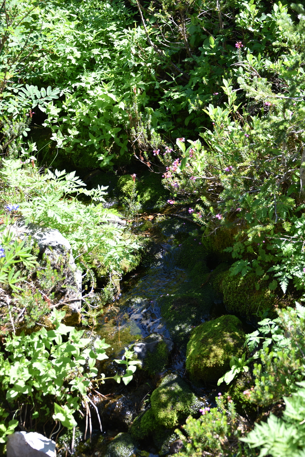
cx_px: 152
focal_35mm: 68
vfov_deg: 29.6
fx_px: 864
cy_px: 228
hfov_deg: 20.0
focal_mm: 68
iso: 140
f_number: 4.8
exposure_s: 1/160
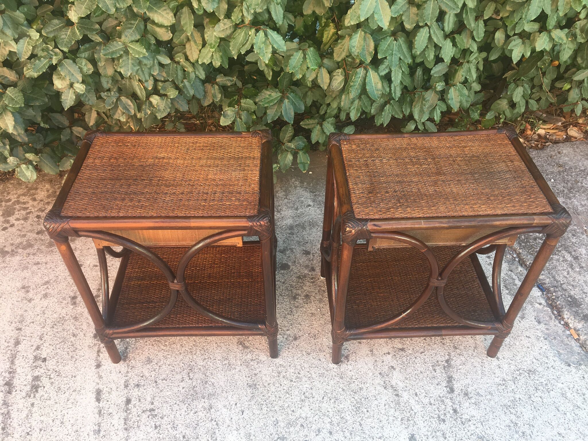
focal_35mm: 29
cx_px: 294
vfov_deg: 48.2
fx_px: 493
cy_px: 220
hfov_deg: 61.7
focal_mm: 4.15
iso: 25
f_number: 2.2
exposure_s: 1/104
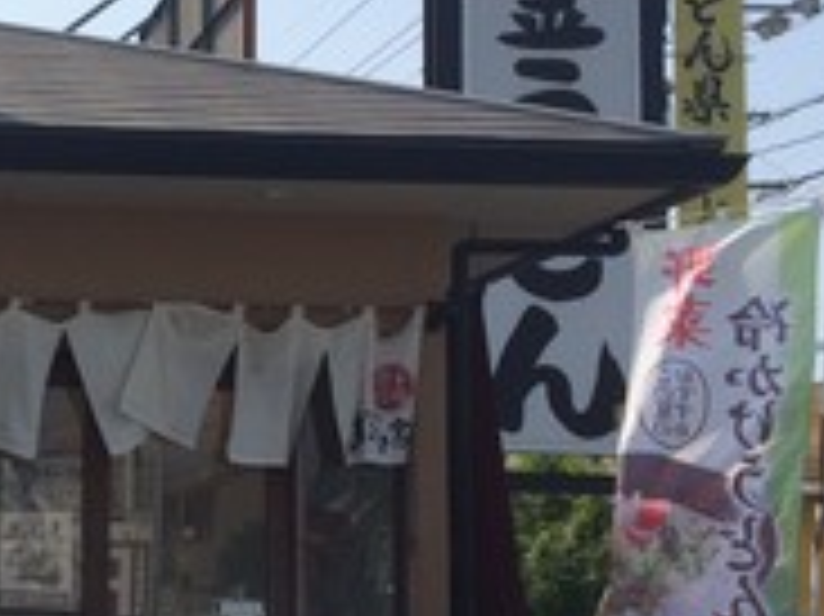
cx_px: -72
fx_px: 1951
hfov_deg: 22.6
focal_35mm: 82
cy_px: 362
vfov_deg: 18.0
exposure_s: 1/2283
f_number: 2.2
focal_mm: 4.12
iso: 32
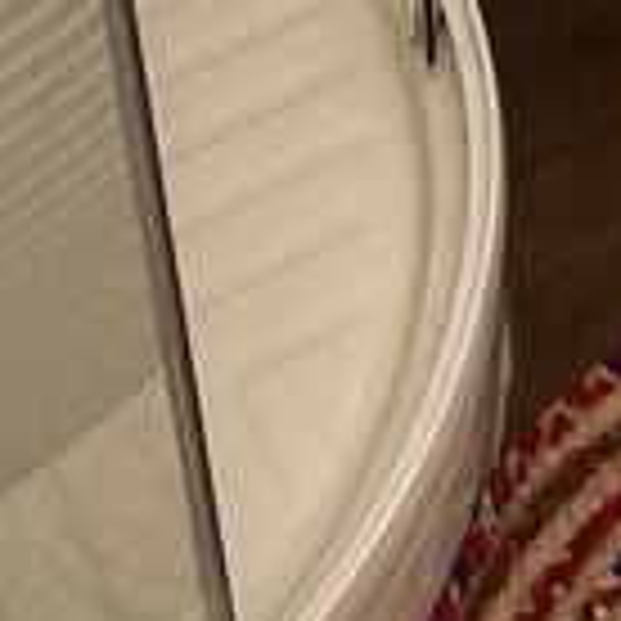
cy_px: -792
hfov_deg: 12.5
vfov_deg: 11.0
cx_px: 608
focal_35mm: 138
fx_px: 2801
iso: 200
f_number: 1.8
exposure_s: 1/50
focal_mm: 3.99
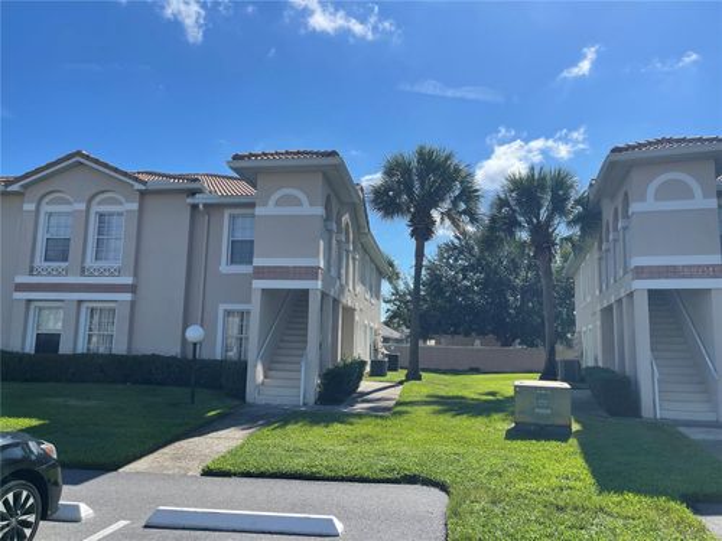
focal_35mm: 25
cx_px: 361
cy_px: 270
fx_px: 521
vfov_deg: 54.9
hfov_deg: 69.4
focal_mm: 5.1
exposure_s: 1/3922
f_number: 1.6
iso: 32
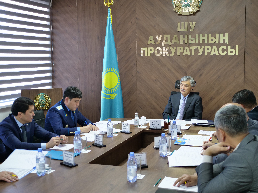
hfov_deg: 38.2
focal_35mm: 50
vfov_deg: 29.1
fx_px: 373
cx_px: 129
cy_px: 96
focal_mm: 25
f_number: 2.8
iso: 800
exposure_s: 1/100
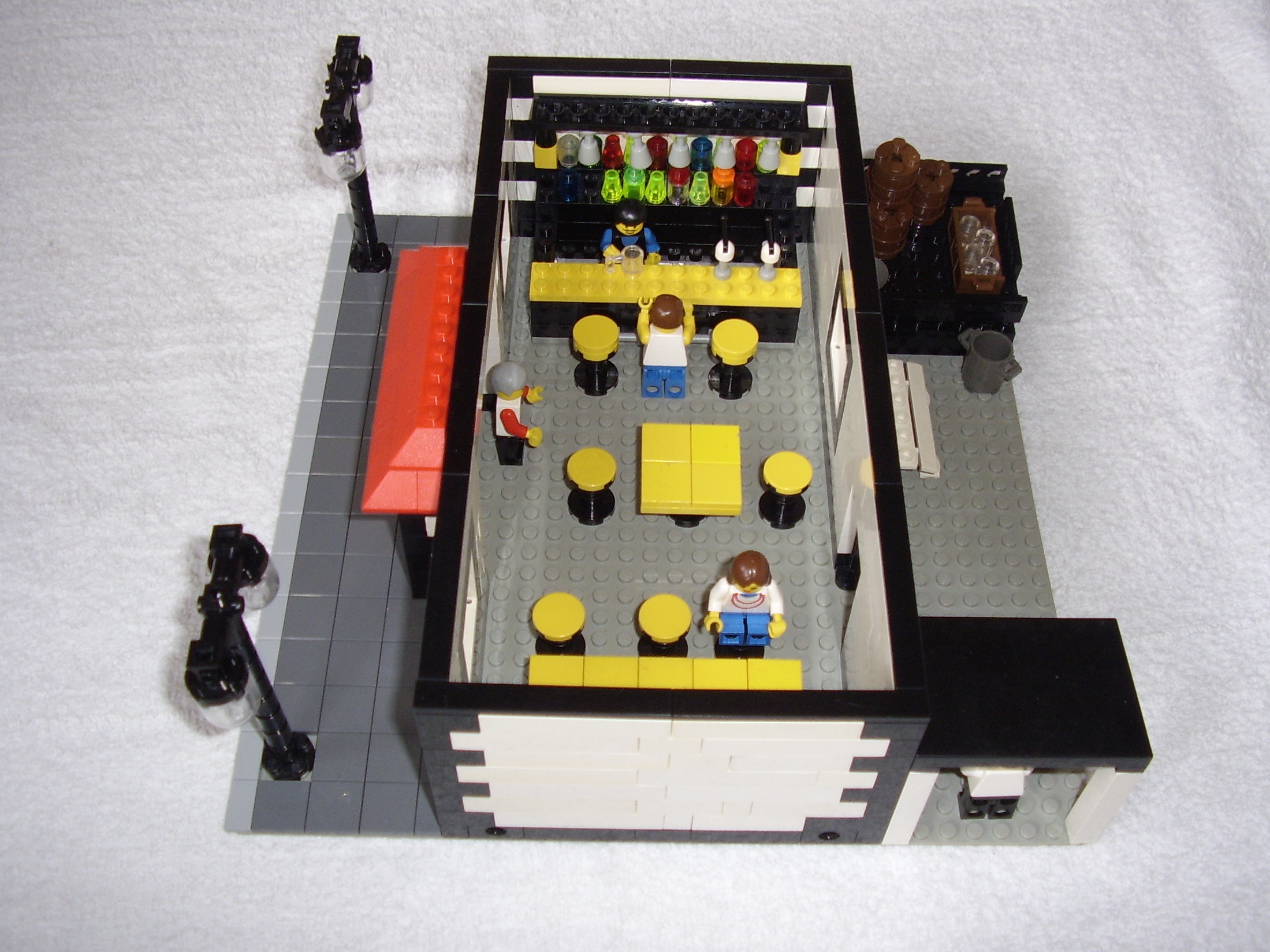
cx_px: 635
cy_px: 474
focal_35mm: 31
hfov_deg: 58.4
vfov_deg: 45.4
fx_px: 1137
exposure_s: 1/30
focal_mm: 5.8
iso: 100
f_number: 2.9
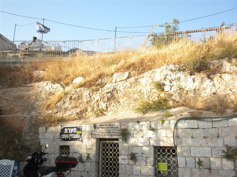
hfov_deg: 50.1
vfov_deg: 38.7
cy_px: 88
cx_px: 118
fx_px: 253
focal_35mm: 37
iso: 90
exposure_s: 1/325
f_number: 3.5
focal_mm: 6.6
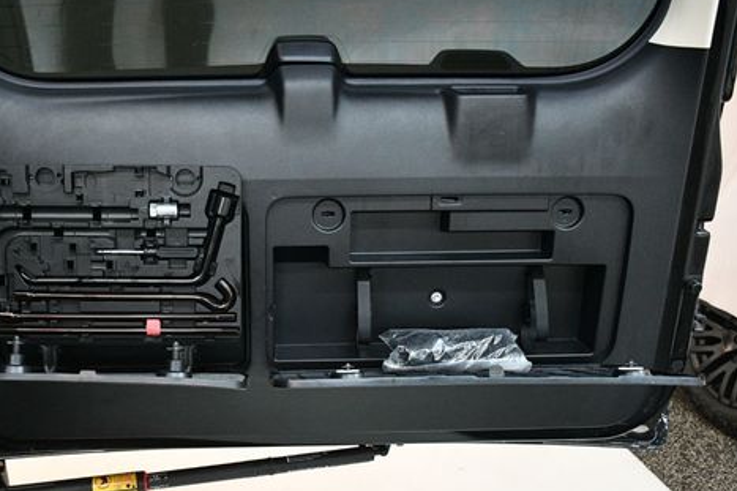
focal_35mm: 37
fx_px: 757
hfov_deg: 51.2
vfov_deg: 35.8
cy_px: 294
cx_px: 265
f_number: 3.5
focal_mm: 18
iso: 3200
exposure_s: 1/125
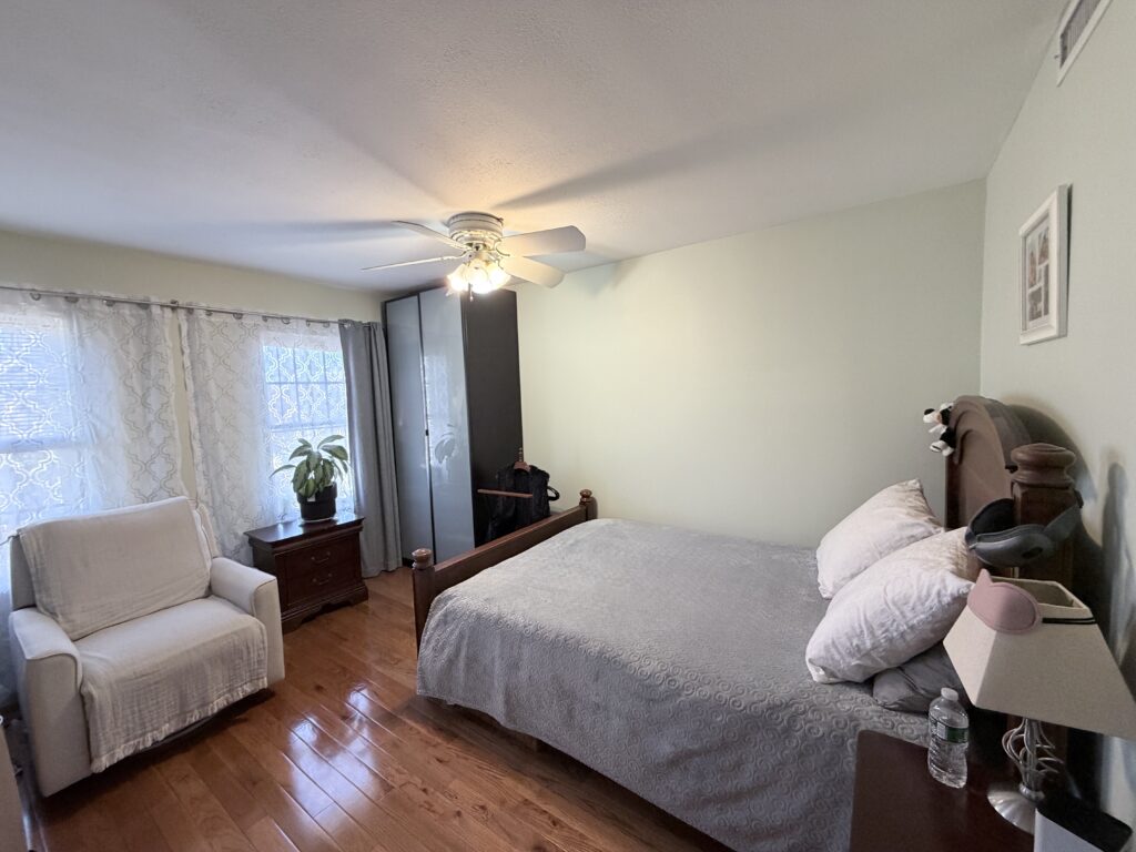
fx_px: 459
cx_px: 568
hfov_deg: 102.1
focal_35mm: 14
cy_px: 426
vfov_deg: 85.7
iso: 250
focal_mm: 2.22
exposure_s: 1/60
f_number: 2.2
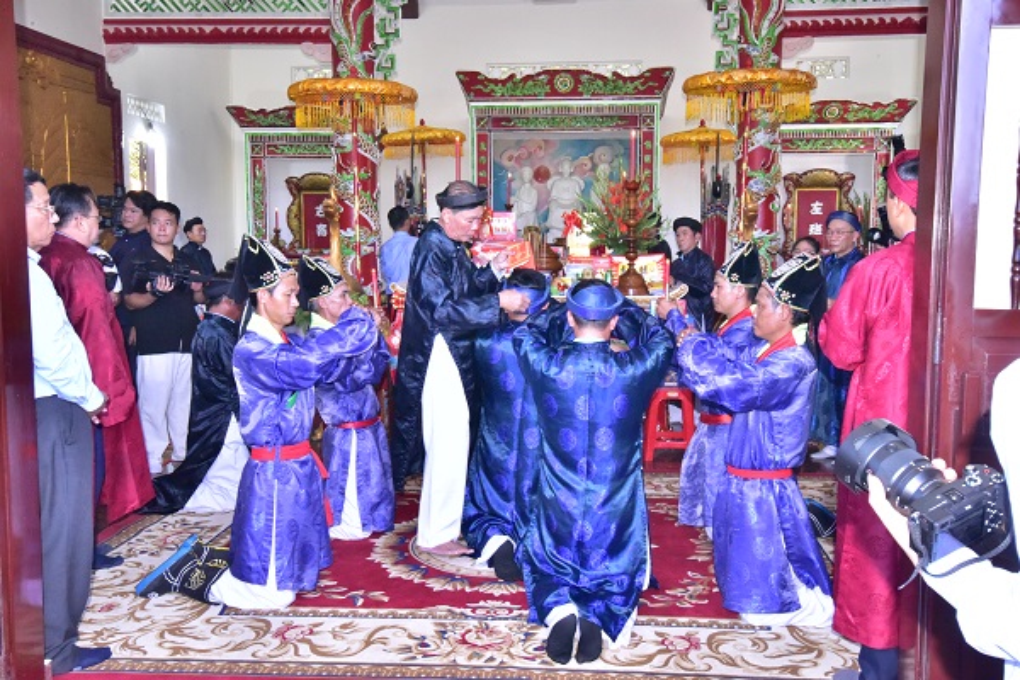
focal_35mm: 35
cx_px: 510
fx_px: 992
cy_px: 340
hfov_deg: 54.4
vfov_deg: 37.9
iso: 7200
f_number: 20
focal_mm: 35
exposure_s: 1/60
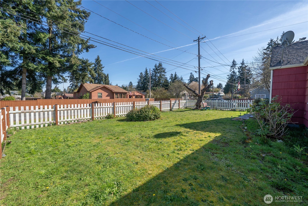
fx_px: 120
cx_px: 154
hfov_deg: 104.2
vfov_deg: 81.3
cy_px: 103
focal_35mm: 14
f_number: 7.1
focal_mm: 14
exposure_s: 1/125
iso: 80
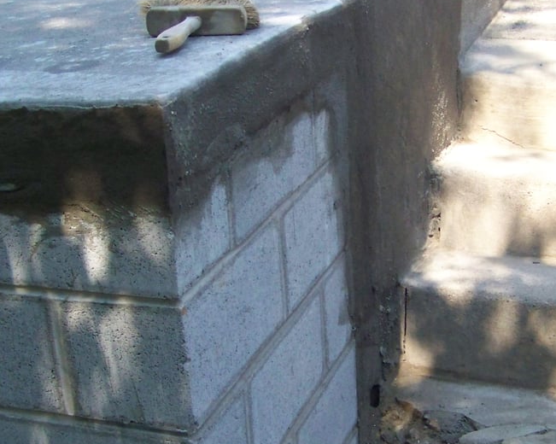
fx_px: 1184
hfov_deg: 26.3
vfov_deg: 21.2
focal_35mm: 72
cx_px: 364
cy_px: 290
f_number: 2.8
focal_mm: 5.85
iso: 200
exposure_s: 1/500
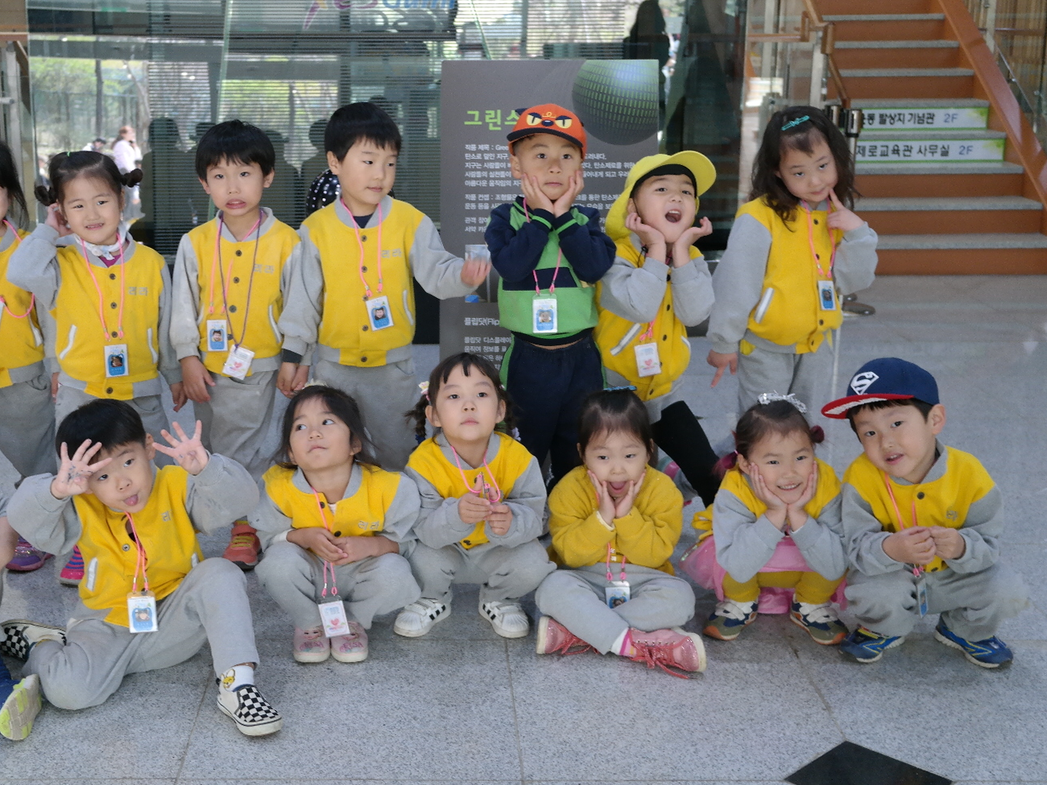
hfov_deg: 41.1
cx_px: 436
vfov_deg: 31.5
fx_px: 1391
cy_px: 378
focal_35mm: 46
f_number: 4
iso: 800
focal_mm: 24
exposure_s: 1/50
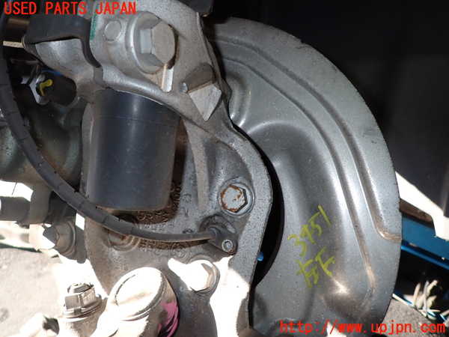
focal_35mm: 25
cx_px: 224
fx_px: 324
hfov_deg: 69.4
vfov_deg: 54.9
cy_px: 168
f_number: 5.6
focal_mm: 4.5
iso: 200
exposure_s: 1/30
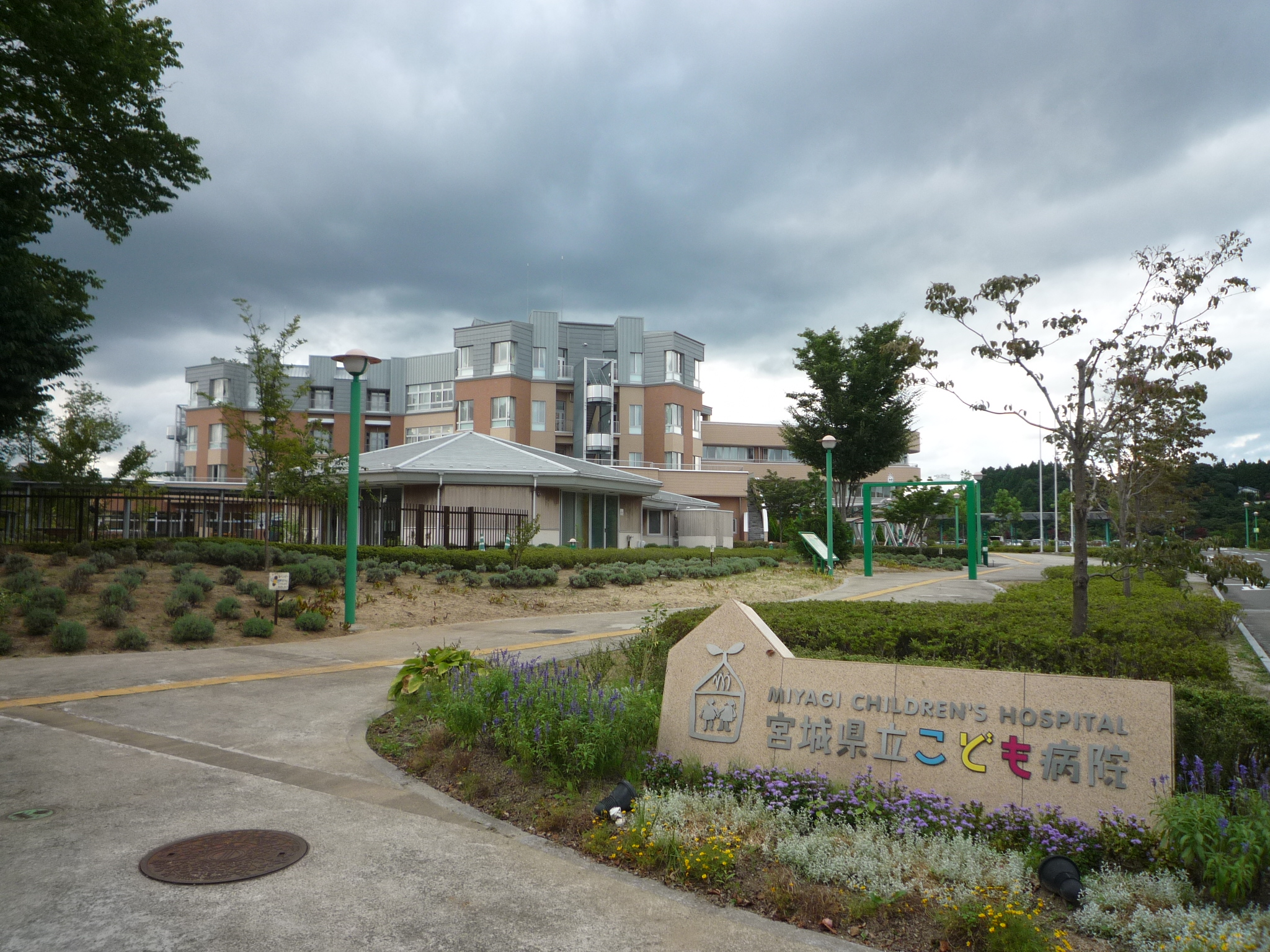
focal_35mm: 25
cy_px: 476
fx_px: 917
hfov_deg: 69.4
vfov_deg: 54.9
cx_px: 635
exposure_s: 1/400
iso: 100
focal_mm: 4.4
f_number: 2.8
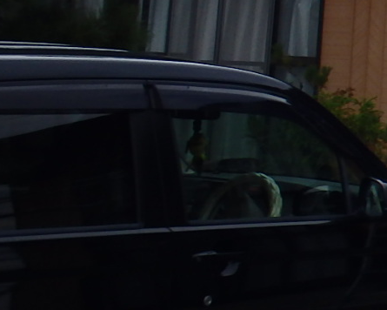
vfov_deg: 12.5
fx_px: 1352
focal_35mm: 118
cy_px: -136
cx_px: 684
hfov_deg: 14.4
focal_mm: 5
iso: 125
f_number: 11
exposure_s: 1/80
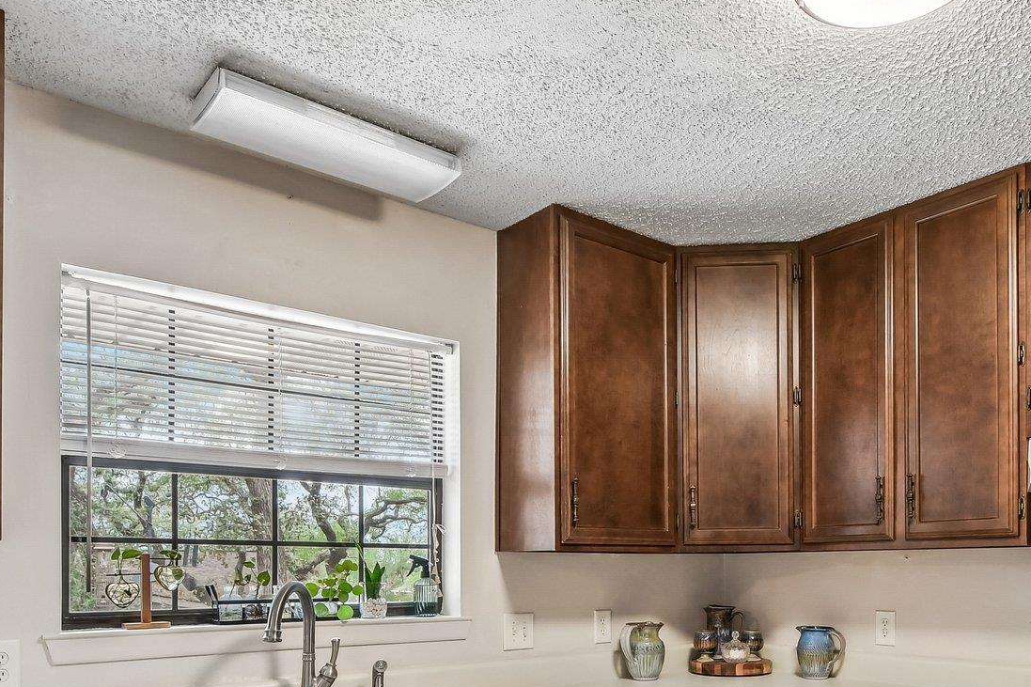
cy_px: 513
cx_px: 625
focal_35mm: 28
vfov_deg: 44.9
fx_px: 802
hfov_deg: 64.8
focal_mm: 10
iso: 400
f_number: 8
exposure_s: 1/10
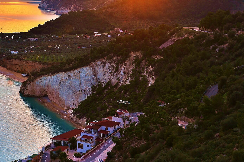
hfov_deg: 24.1
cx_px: 48
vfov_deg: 16.4
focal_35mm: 83
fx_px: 563
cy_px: 48
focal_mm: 48
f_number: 5.6
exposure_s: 1/250
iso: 200
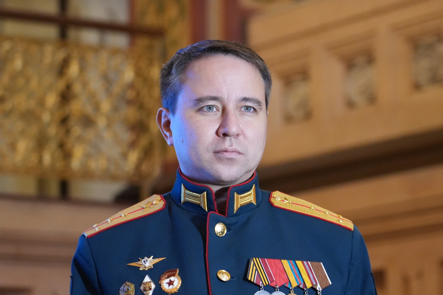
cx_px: 222
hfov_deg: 13.1
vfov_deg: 8.7
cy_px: 148
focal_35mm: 157
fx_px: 1932
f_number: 4
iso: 6400
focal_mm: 105
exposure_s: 1/160
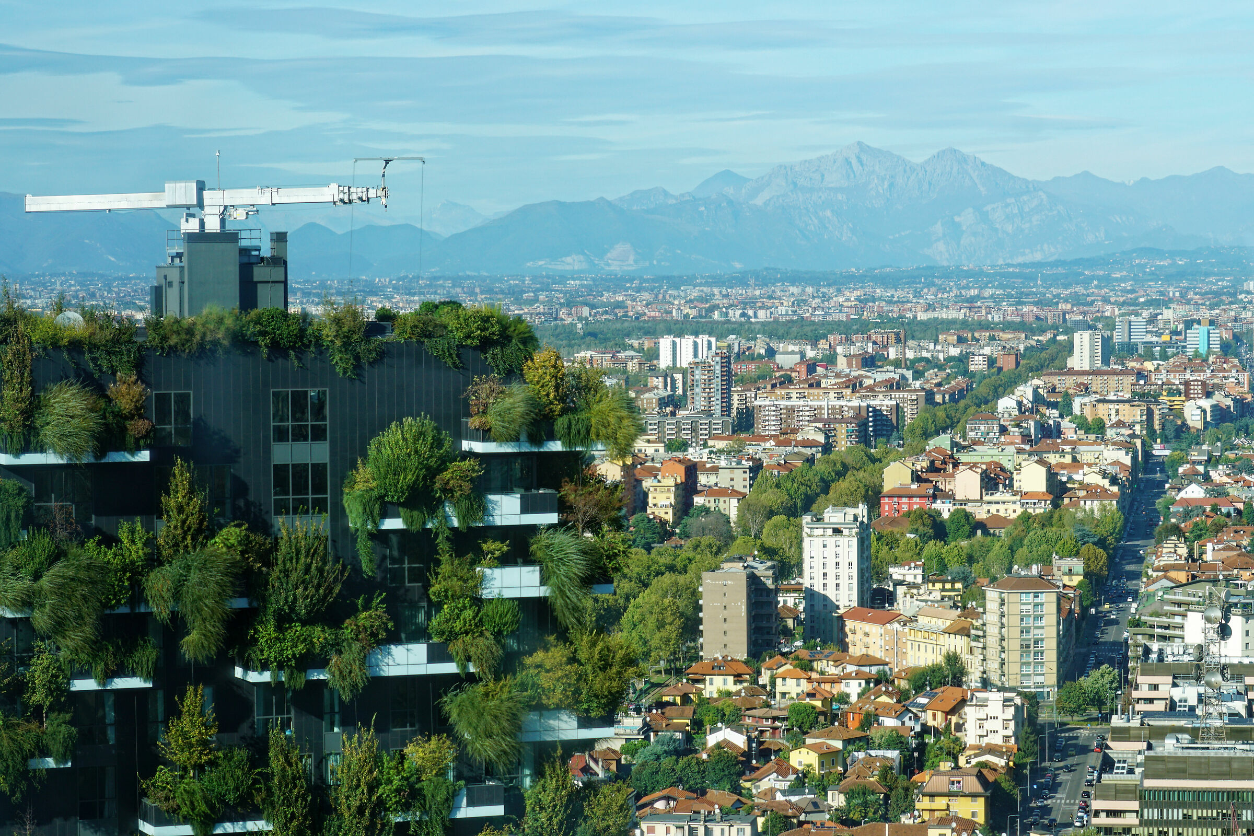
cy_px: 418
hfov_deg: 19.5
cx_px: 627
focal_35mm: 105
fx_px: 3657
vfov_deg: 13.0
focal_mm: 70
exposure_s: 1/160
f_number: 5.6
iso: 100
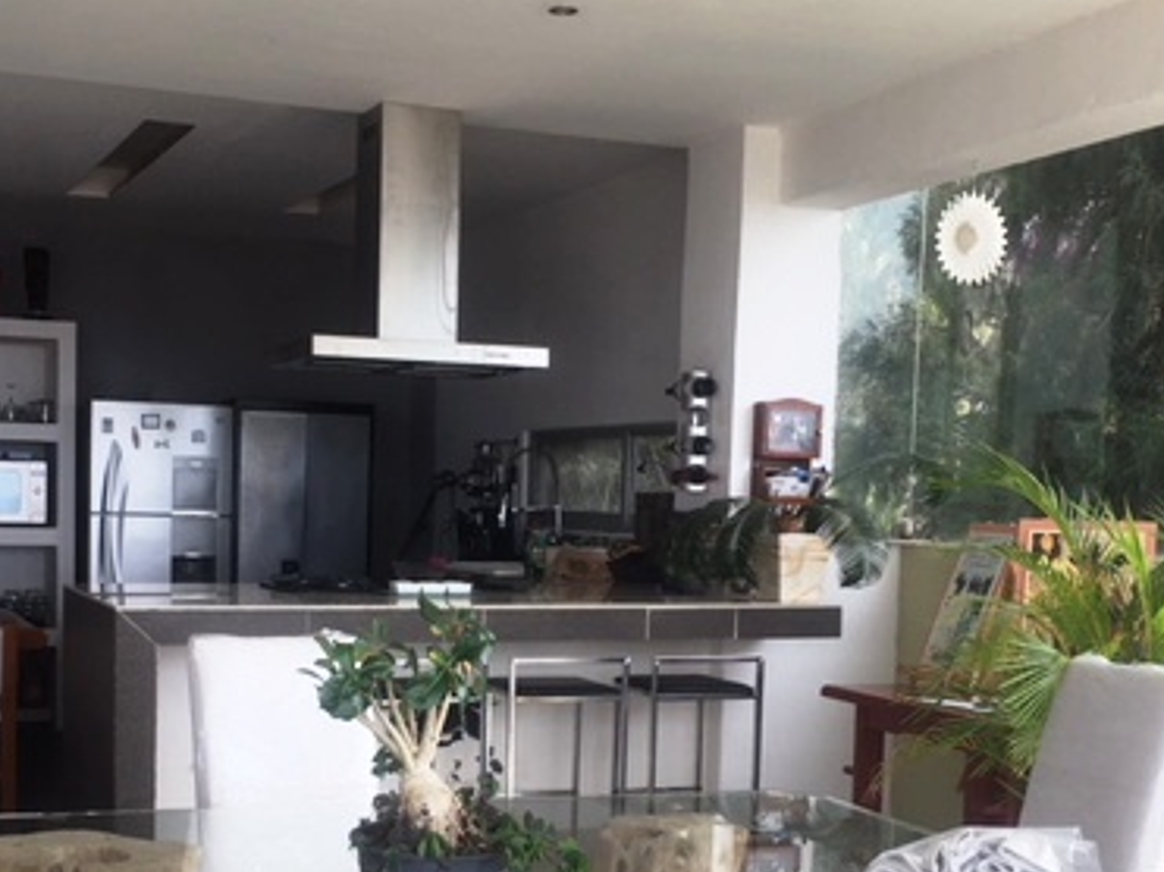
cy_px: 630
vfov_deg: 28.7
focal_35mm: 50
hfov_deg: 38.0
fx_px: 1681
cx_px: 439
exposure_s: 1/186
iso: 25
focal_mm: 4.15
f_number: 2.2
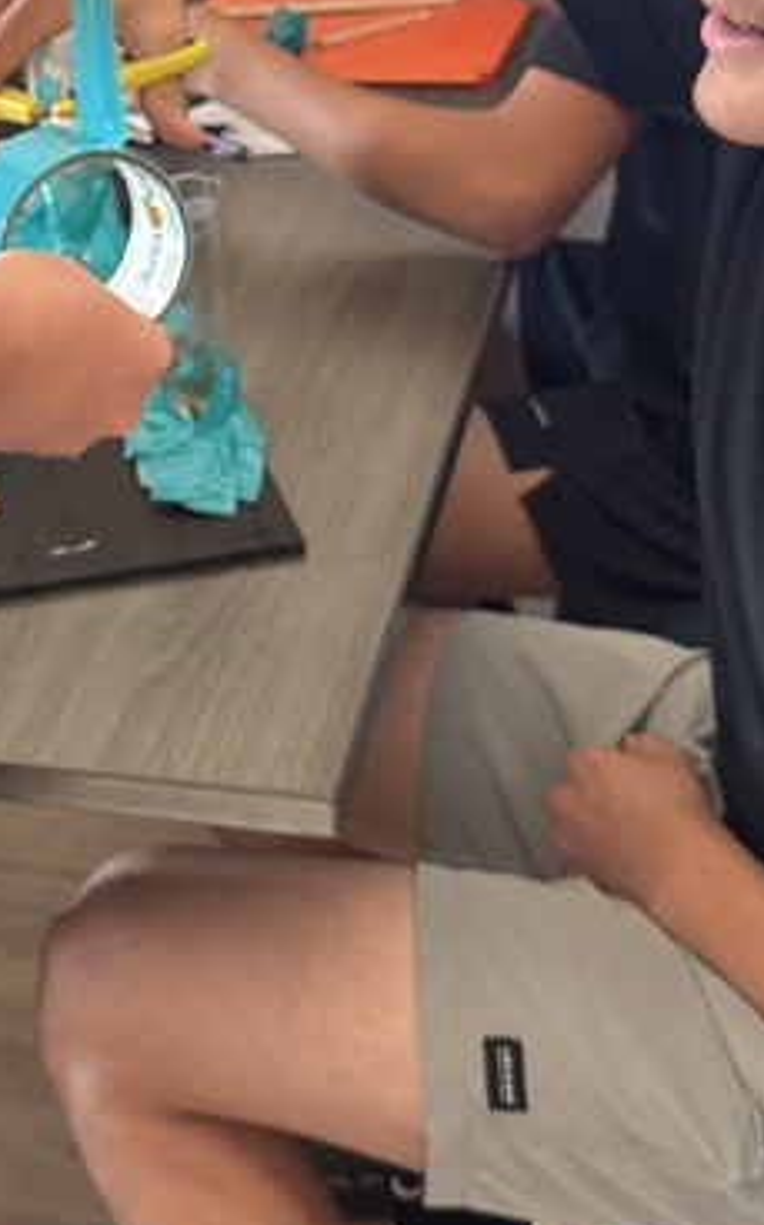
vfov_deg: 28.7
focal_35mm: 71
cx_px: -73
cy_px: 367
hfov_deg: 17.7
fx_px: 2368
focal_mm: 6.76
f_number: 1.78
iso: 250
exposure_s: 1/60
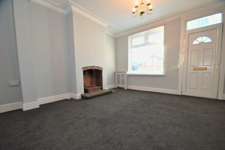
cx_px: 112
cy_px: 75
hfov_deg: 100.5
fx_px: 94
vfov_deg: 77.2
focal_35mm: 15
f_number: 4
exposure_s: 1/60
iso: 640
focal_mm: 10
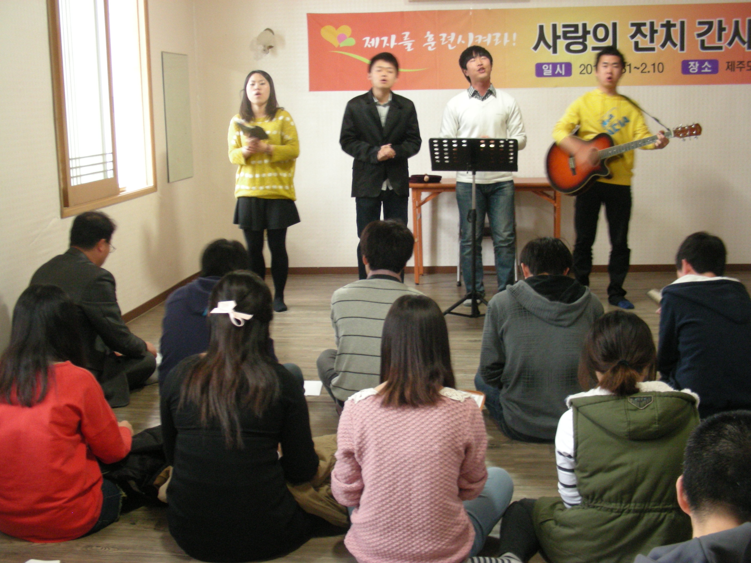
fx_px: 955
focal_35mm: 44
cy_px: 282
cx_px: 376
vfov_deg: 32.9
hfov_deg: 42.9
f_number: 3.5
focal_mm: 7.4
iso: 242
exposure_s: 1/8
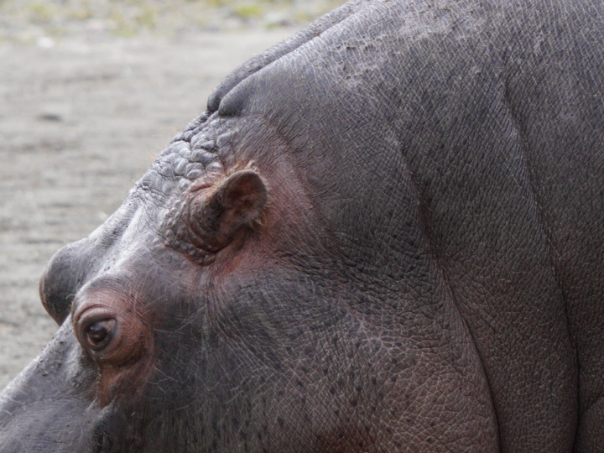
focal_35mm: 1115
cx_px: 362
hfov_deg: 1.8
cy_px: 387
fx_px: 19455
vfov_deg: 1.3
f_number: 6.3
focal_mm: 344
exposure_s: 1/250
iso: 1000
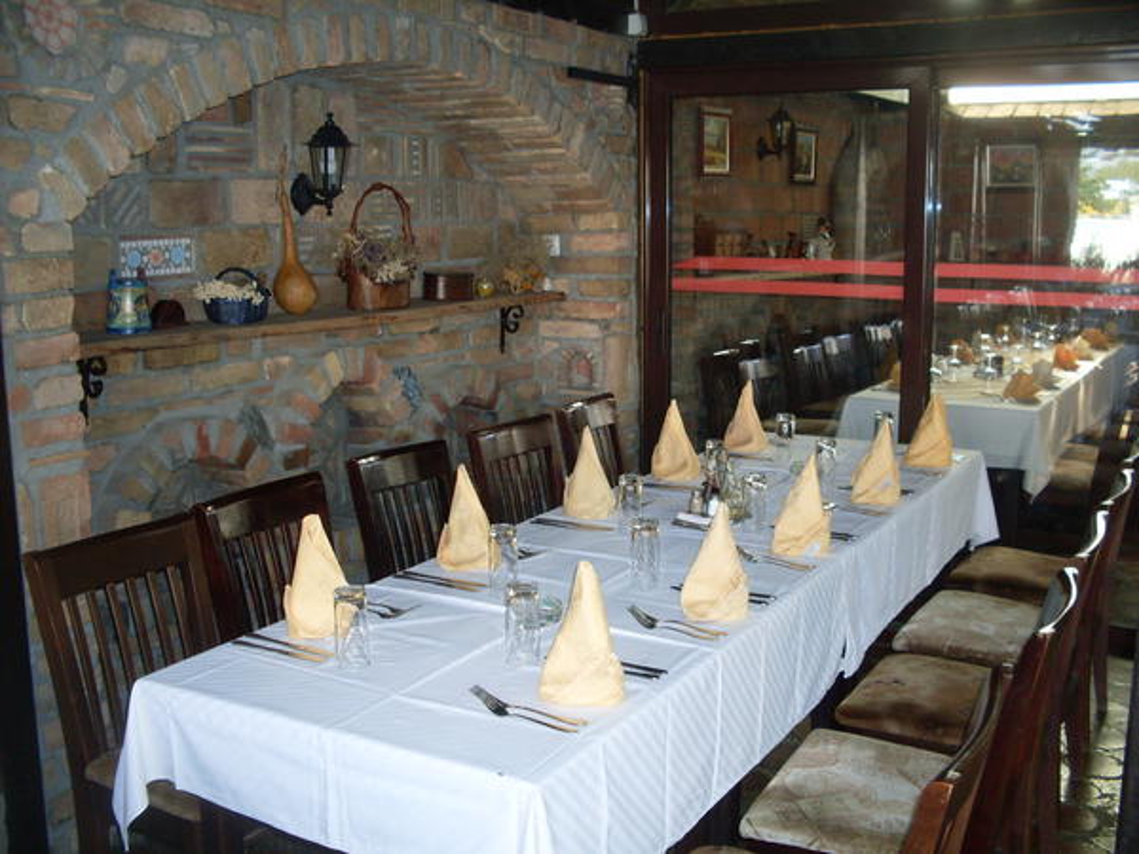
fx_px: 1250
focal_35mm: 38
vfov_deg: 37.7
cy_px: 427
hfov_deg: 49.0
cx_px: 570
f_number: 2.8
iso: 100
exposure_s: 1/45
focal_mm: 6.3
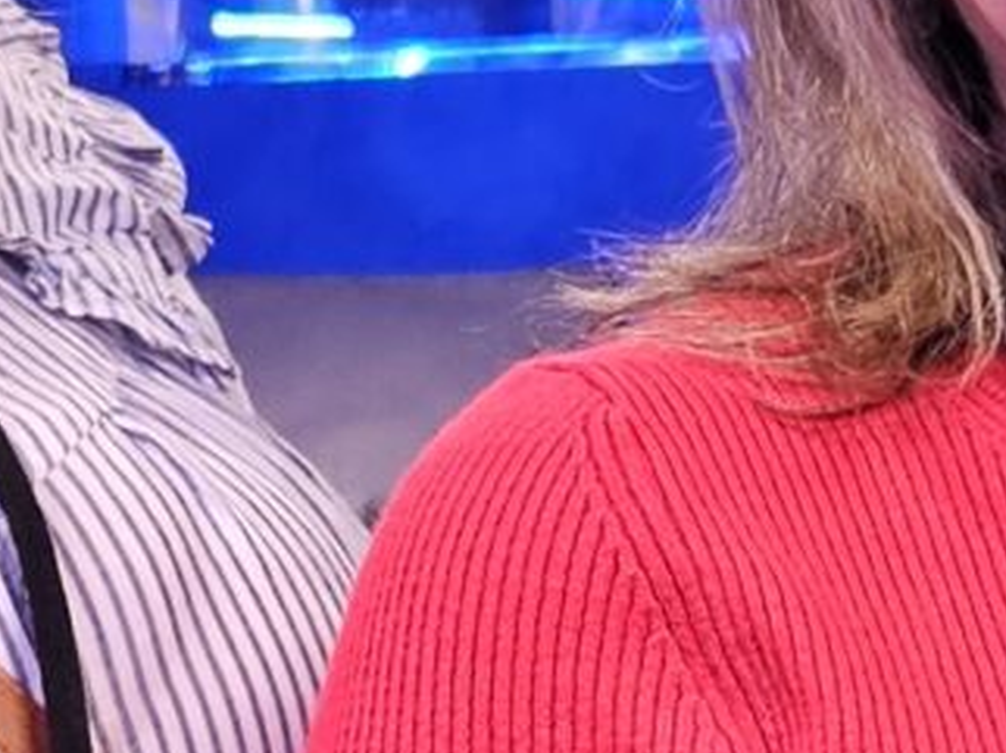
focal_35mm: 183
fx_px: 5314
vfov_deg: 7.9
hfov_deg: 10.8
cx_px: 259
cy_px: 1225
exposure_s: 1/24
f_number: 1.8
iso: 640
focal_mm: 5.4
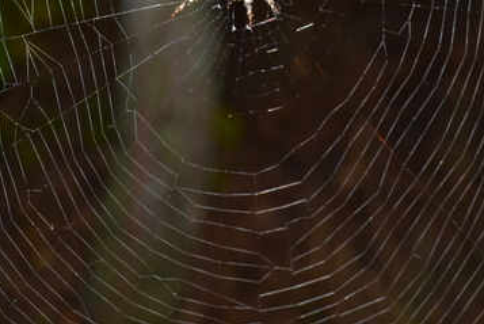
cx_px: 247
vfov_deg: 14.3
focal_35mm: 94
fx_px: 1265
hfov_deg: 21.7
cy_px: -18
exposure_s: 1/60
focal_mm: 28
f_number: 8
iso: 100
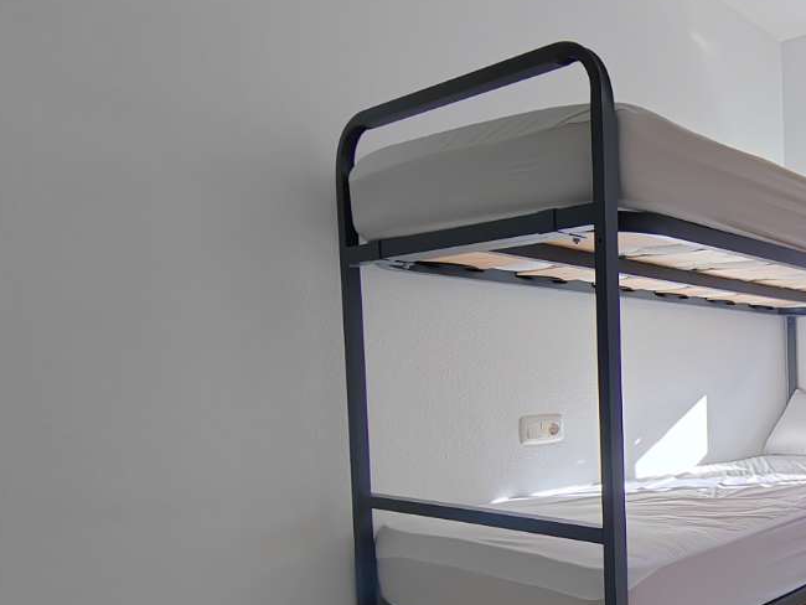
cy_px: 422
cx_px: 853
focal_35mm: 30
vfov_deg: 45.8
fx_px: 699
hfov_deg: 46.8
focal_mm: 2.16
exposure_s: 1/100
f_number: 2.2
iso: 100
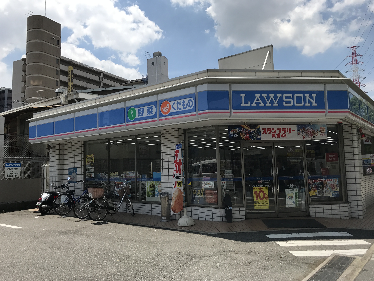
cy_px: 142
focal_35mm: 29
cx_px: 187
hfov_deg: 61.7
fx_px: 313
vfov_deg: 48.2
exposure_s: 1/2740
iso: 20
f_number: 1.8
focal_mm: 3.99
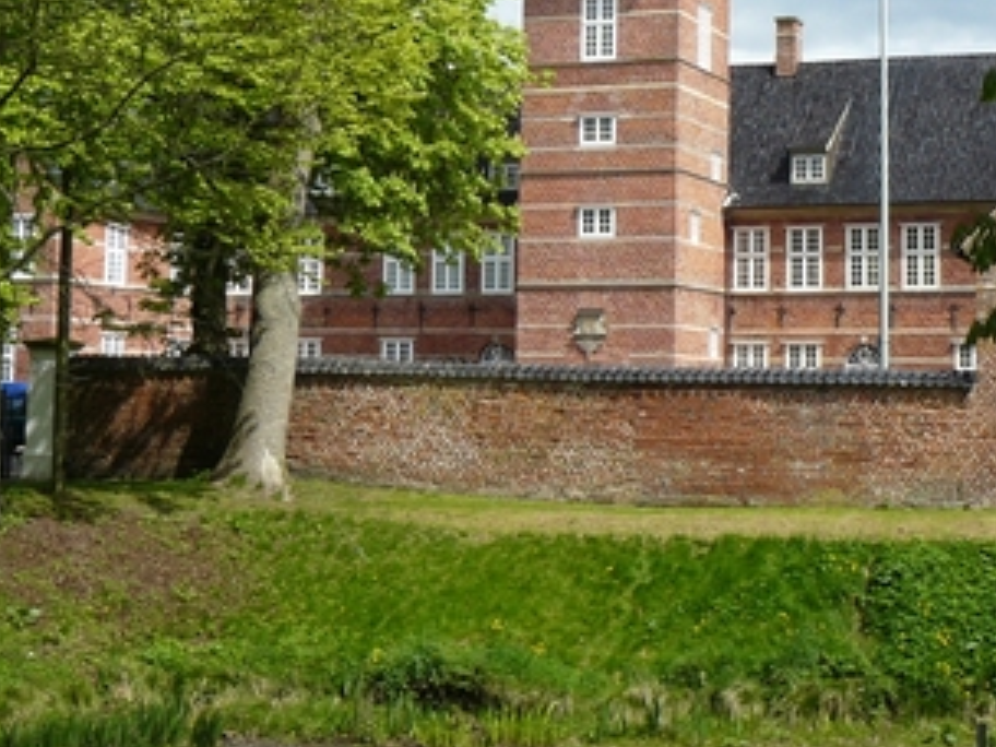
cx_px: 655
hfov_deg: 27.3
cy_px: 105
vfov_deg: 20.4
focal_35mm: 71
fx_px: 2043
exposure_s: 1/250
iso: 100
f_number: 5.6
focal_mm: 6
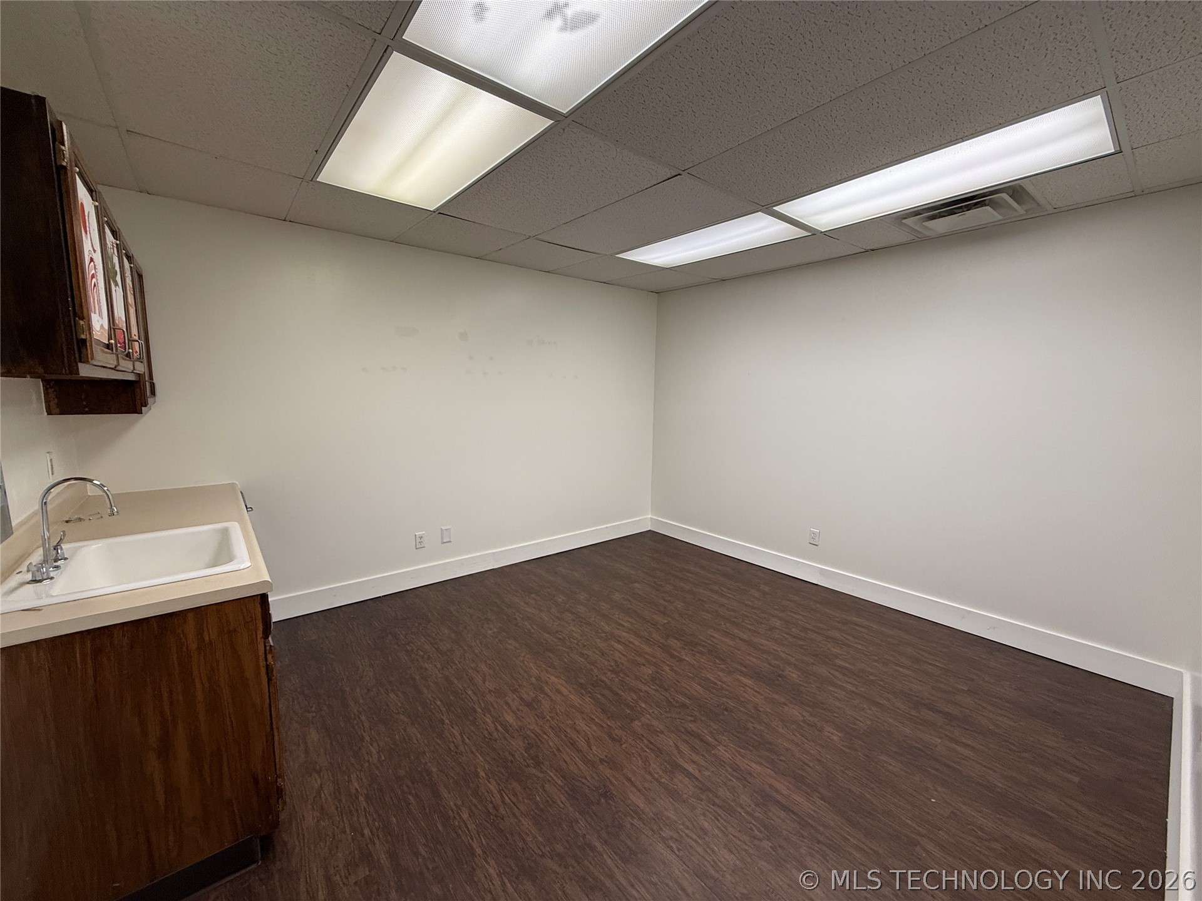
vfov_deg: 85.7
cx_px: 601
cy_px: 450
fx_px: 486
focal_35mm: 14
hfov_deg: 102.1
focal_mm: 2.22
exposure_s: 1/120
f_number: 2.2
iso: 125
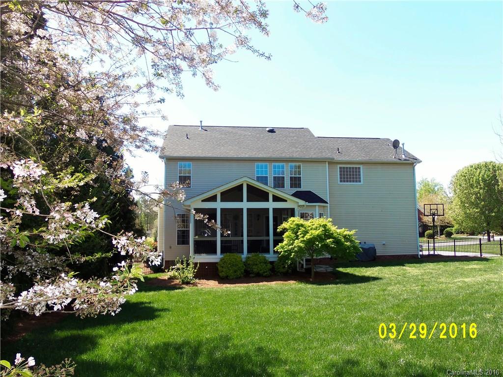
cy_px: 188
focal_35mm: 26
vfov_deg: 53.0
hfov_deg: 67.3
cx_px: 252
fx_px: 378
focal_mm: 4.7
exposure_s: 1/320
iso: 64
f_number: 3.2
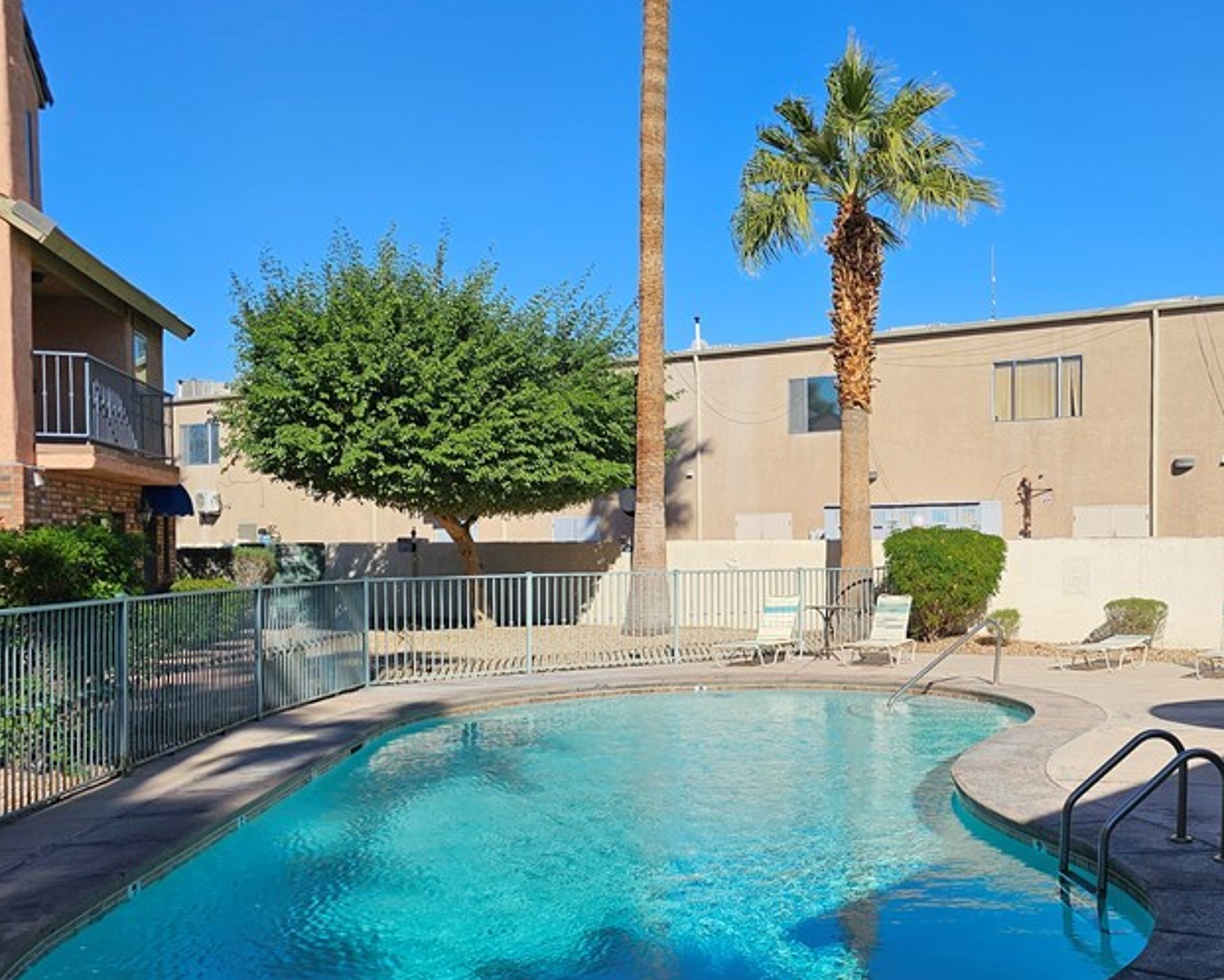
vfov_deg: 40.0
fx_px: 1341
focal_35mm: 37
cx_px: 901
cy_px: 576
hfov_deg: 47.5
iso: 12
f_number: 1.7
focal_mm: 6.3
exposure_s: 1/1550
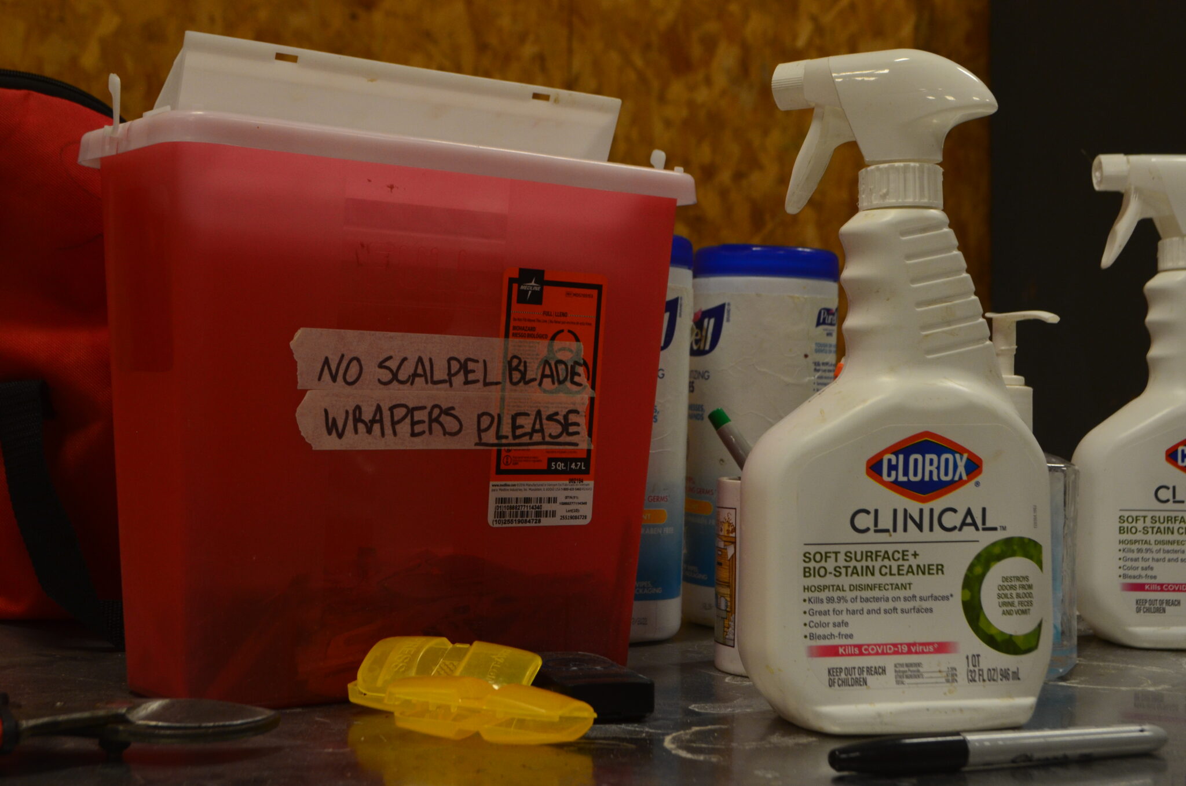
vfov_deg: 25.6
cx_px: 593
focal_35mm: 52
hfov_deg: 37.9
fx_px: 1726
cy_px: 393
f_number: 7.1
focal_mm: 35
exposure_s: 1/30
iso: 800
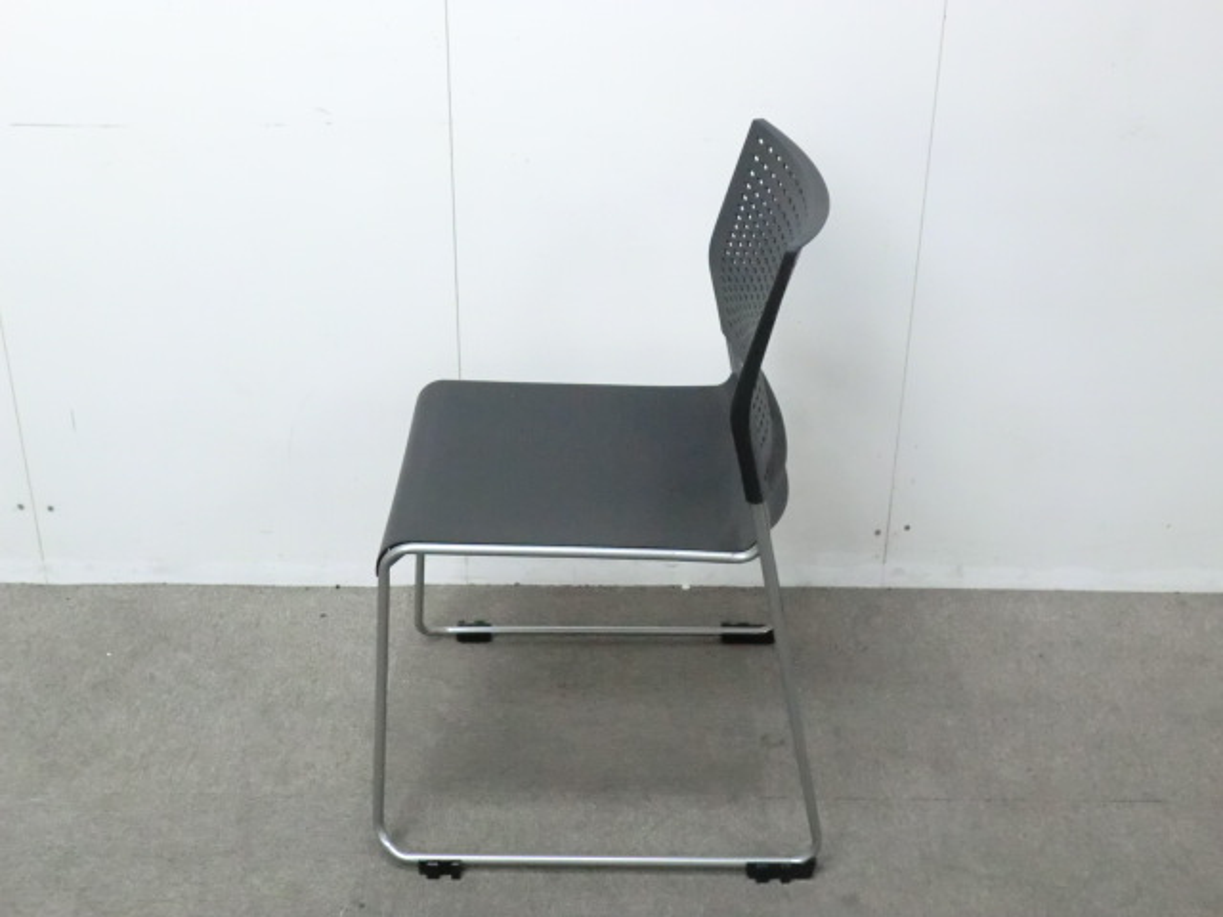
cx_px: 612
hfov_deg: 42.1
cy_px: 458
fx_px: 1590
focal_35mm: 45
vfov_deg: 32.2
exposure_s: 1/40
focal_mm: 8.2
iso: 800
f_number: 4.3
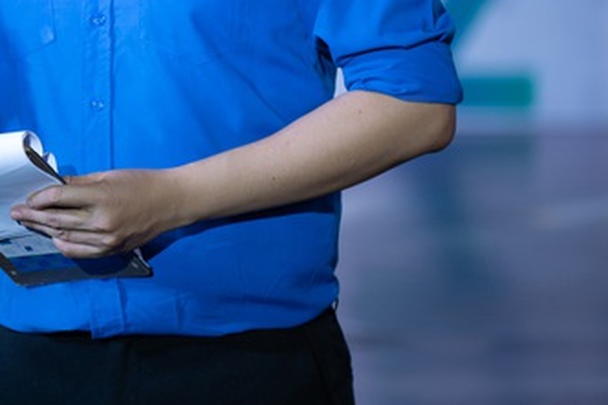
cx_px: -99
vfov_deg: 3.5
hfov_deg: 5.3
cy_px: -40
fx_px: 6566
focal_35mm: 389
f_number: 3.5
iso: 640
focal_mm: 150
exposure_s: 1/320
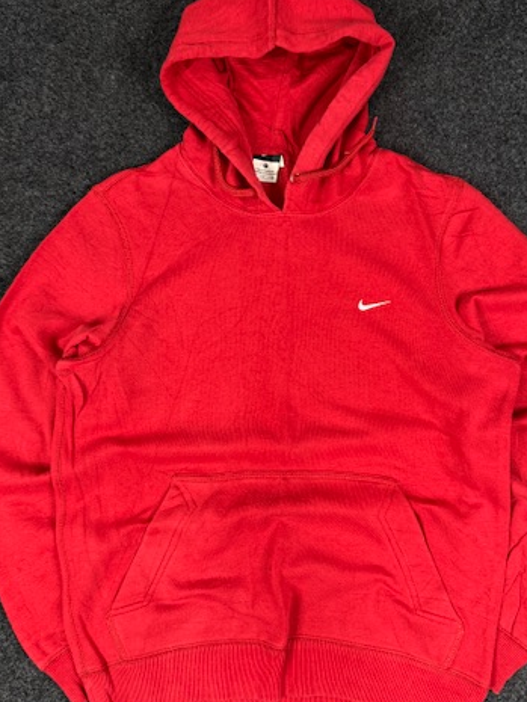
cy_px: 337
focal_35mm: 33
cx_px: 287
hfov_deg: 42.9
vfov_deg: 55.3
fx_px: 670
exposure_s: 1/100
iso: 200
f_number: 1.78
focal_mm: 6.76
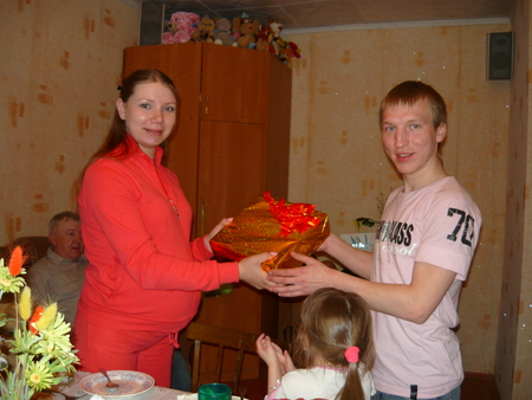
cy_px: 200
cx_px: 266
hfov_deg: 55.3
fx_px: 507
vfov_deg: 43.0
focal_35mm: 33
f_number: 2.8
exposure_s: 1/30
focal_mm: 5.5
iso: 100
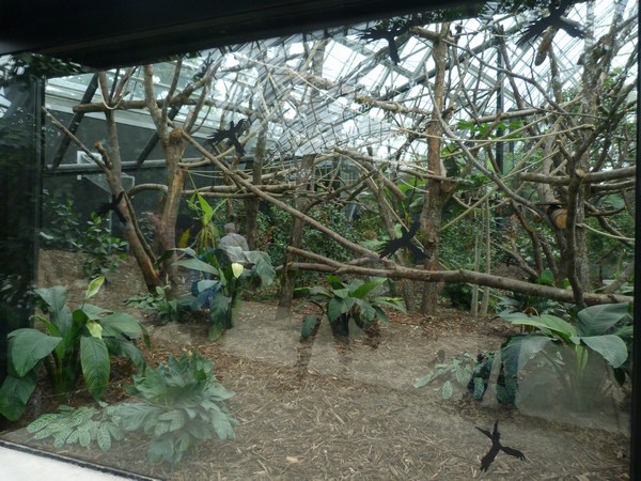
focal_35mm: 25
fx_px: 463
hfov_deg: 69.4
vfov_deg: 54.9
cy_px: 240
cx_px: 320
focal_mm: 4.5
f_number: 2.8
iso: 200
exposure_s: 1/200
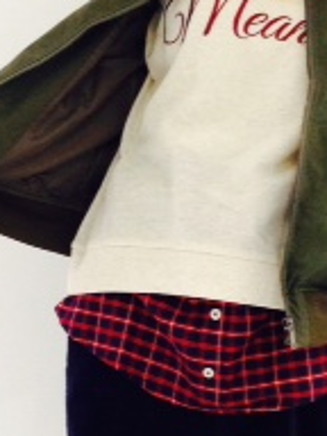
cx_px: 152
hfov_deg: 13.5
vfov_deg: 17.8
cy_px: 325
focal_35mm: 110
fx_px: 1385
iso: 160
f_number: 2.4
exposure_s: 1/20
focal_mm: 4.12
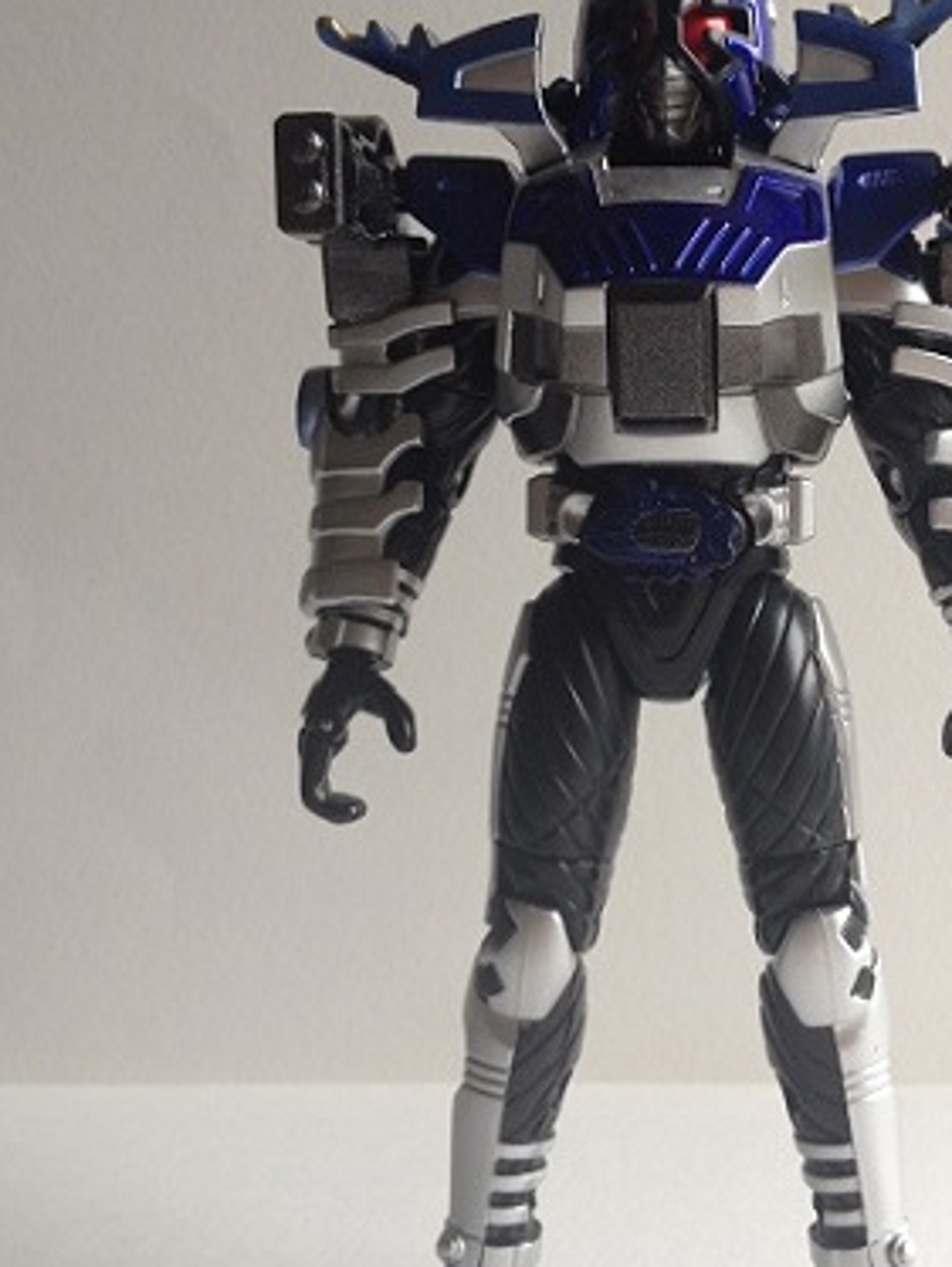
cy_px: 647
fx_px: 2014
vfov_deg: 34.9
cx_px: 679
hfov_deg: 26.3
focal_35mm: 55
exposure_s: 1/30
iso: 50
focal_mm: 4.28
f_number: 2.4
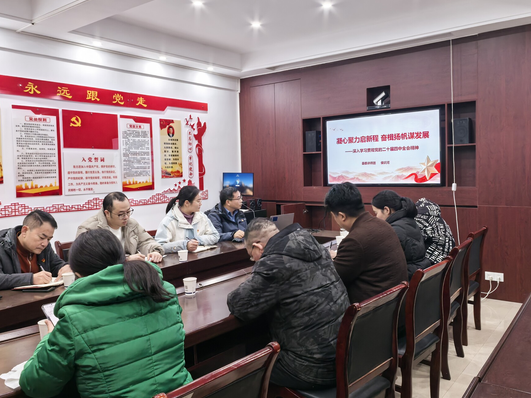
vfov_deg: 46.8
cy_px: 190
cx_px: 269
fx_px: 460
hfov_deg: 60.0
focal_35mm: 30
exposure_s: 1/100
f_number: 4
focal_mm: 5.75
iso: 250
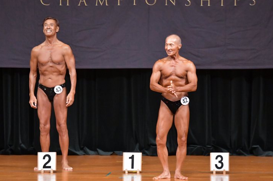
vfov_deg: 5.0
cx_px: 139
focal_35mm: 275
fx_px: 2083
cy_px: 97
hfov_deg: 7.5
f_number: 5.6
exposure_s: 1/400
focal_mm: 170
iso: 6400
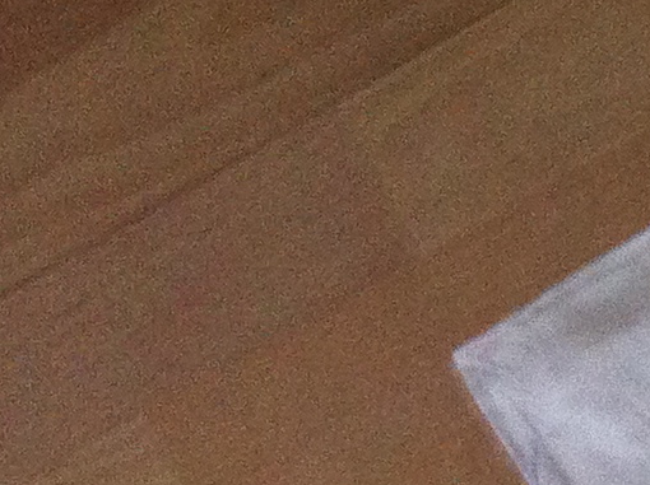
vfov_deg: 7.9
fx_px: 3338
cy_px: 998
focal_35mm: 178
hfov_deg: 10.3
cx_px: 1255
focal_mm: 3.85
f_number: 2.8
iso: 250
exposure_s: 1/15
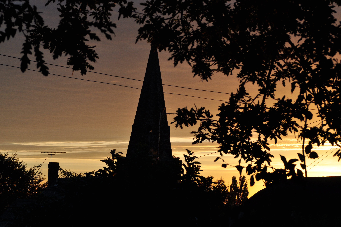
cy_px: 114
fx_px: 781
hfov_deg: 24.6
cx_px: 170
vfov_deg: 16.5
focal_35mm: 82
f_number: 9
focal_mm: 55
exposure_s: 1/320
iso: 200
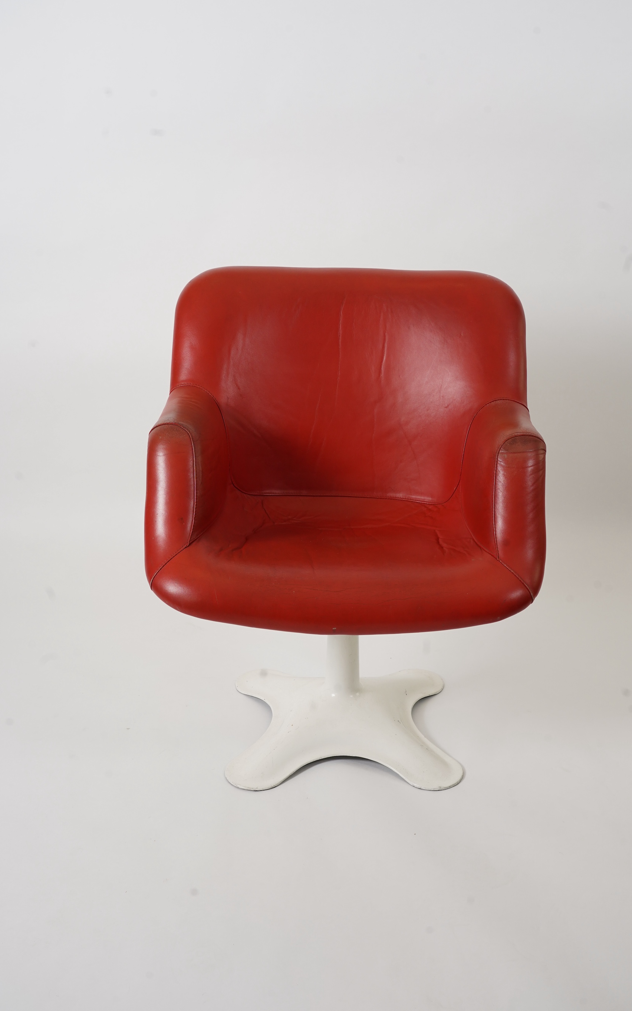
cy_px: 503
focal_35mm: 40
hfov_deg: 32.0
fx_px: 1102
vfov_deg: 49.3
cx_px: 337
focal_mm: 39
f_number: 11
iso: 640
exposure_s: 1/125
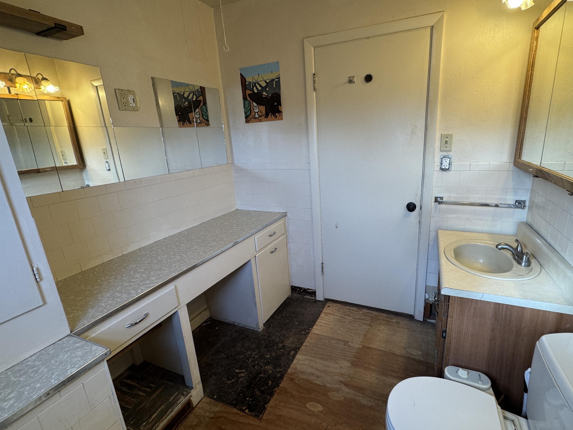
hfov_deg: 90.8
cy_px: 213
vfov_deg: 74.7
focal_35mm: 17
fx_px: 281
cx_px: 314
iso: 125
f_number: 2.2
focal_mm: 2.22
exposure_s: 1/120
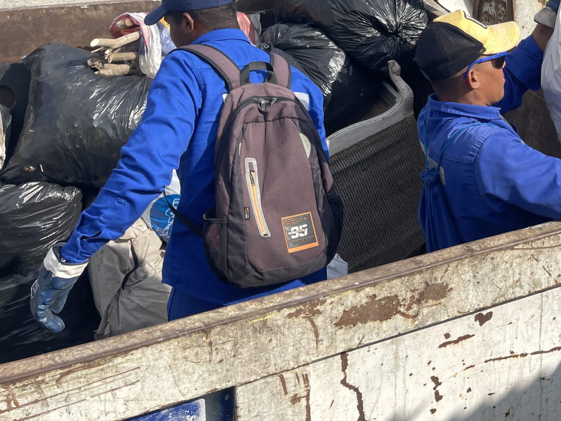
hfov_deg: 40.0
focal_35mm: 45
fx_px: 729
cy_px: 55
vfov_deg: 31.0
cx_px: 465
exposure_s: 1/3559
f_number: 1.6
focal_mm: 5.1
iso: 32
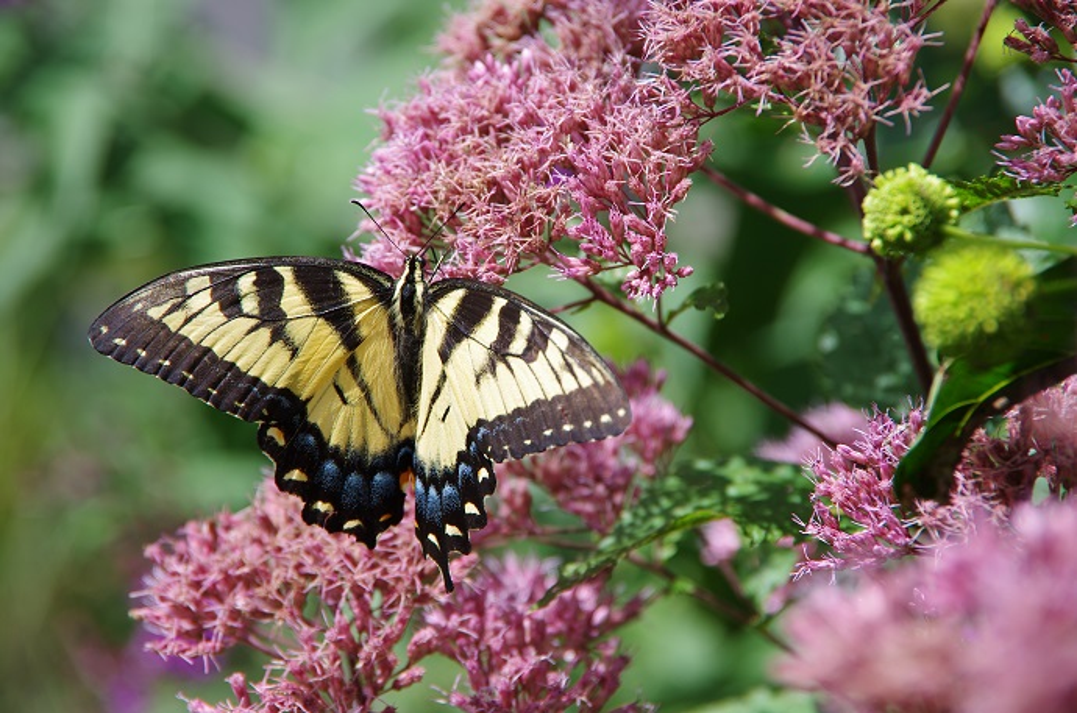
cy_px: 356
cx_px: 538
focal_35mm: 202
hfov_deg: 10.2
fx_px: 6046
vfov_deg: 6.8
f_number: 5.6
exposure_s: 1/200
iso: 100
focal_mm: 135
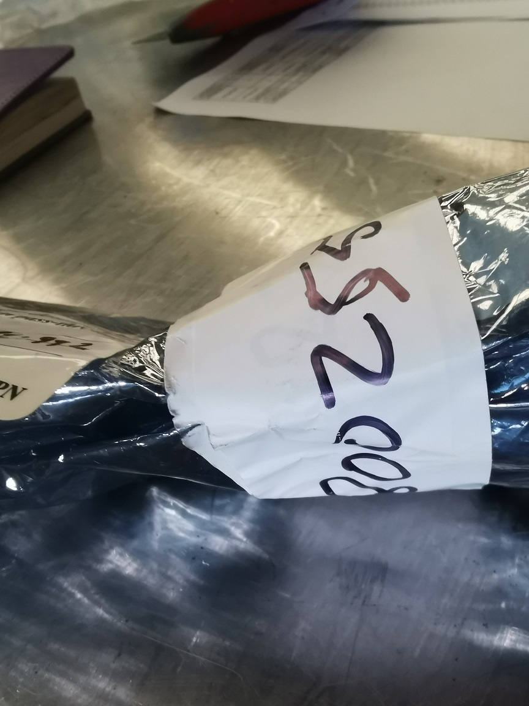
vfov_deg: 67.3
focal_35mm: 26
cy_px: 353
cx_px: 264
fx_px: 530
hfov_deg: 53.1
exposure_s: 1/33.3
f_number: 2.2
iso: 250
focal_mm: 2.26
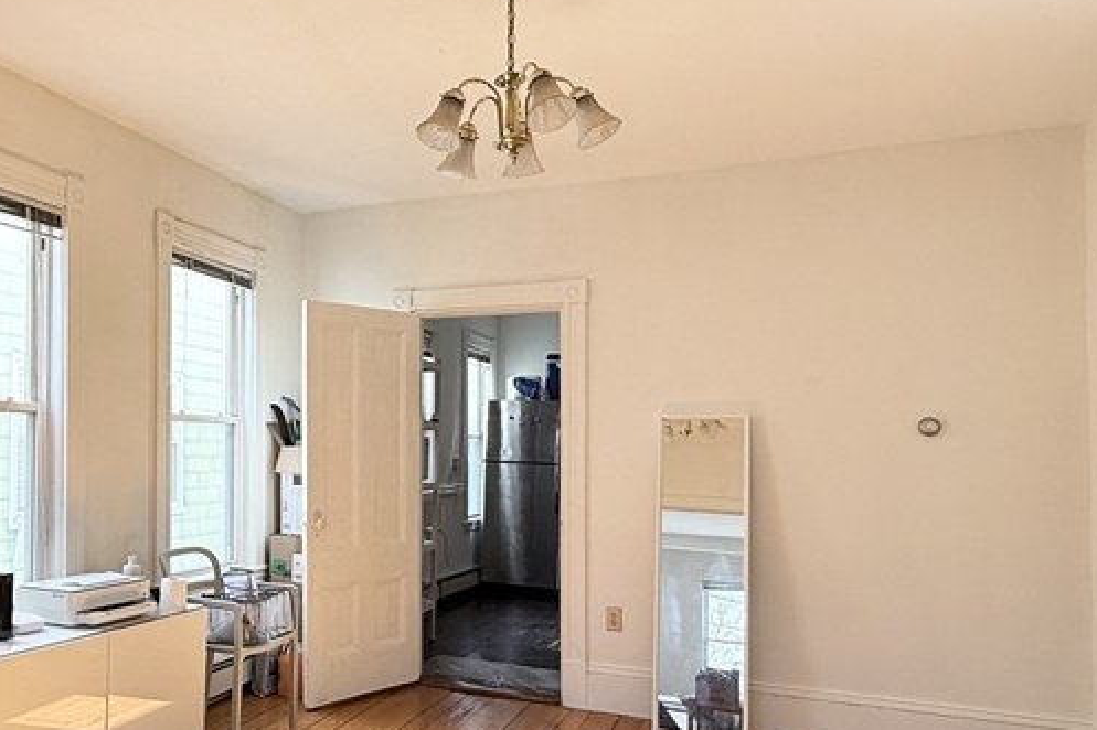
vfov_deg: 43.4
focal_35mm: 30
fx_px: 914
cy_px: 426
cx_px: 333
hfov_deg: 59.9
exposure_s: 1/164
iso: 64
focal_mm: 2.22
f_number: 2.2
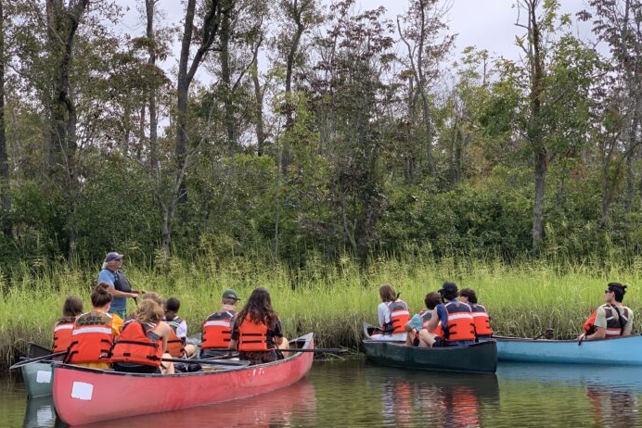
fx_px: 1070
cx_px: 291
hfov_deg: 33.4
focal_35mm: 60
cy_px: 236
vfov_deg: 22.6
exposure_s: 1/600
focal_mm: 6
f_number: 2.4
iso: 16
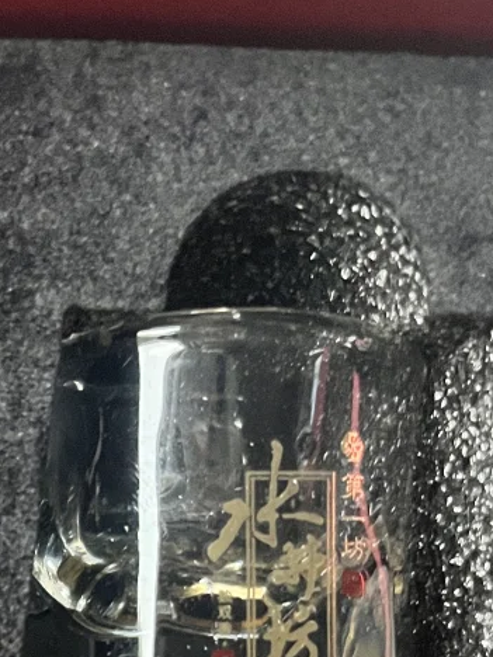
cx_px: -180
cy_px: 964
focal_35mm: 80
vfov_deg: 21.0
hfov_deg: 17.1
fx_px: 1519
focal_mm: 5.1
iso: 640
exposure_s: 1/40
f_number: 1.6
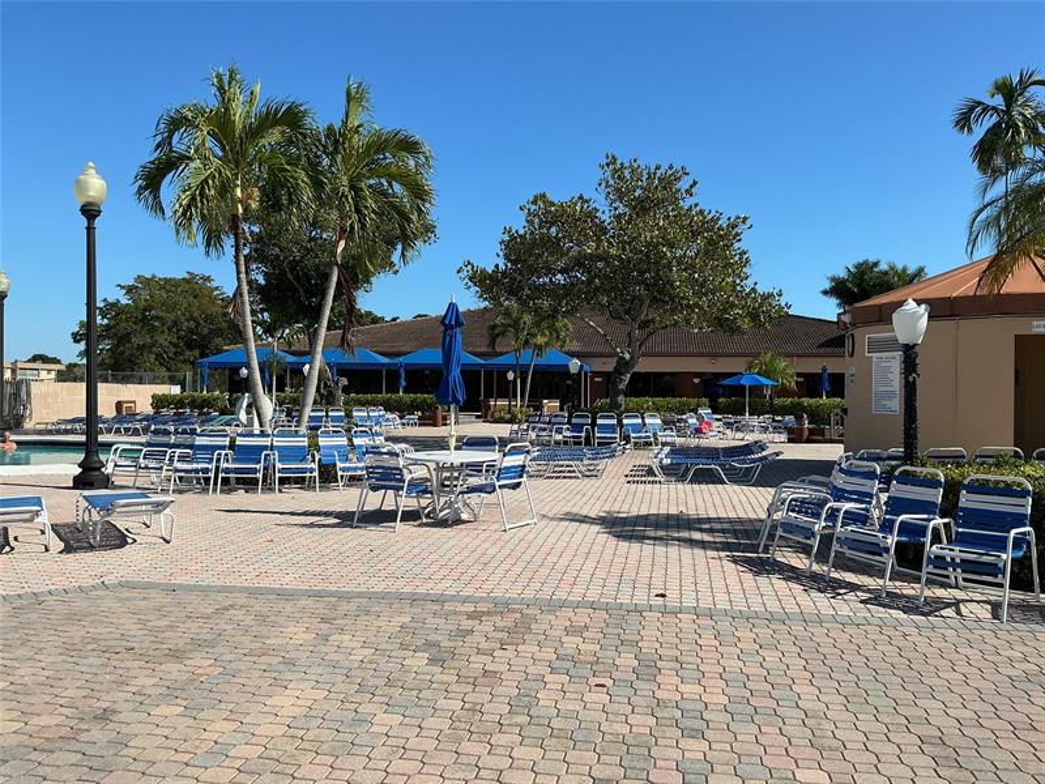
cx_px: 522
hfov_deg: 61.7
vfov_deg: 48.2
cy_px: 392
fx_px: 875
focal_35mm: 29
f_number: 1.8
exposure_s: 1/2427
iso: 25
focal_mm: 3
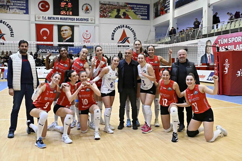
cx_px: 121
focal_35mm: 38
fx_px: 255
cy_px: 80
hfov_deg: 50.7
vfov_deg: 35.0
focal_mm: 38
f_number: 3.5
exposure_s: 1/500
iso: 3200
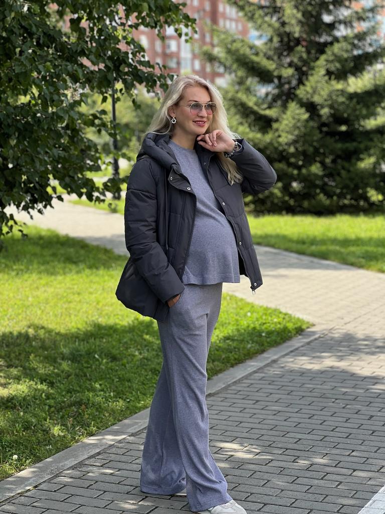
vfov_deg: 25.3
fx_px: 1142
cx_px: 192
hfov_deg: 19.1
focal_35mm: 77
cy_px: 257
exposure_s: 1/156
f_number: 2.8
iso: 25
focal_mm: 9
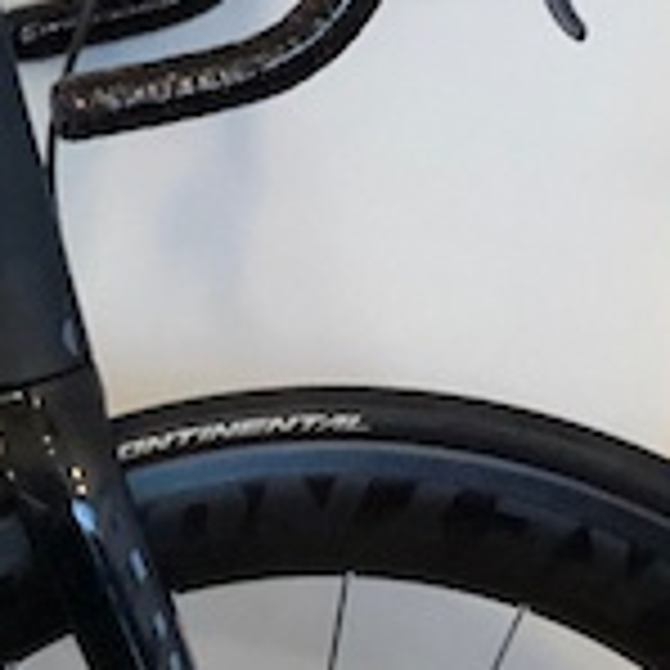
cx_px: -791
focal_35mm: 247
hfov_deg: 6.8
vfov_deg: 7.0
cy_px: 746
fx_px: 5409
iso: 160
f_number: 2.4
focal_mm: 6
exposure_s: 1/17
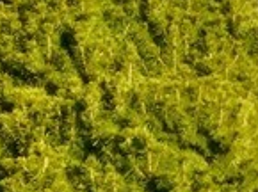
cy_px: -388
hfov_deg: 2.1
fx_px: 7048
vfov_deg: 1.6
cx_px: -638
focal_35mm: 948
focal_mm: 23.7
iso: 125
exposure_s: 1/500
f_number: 5
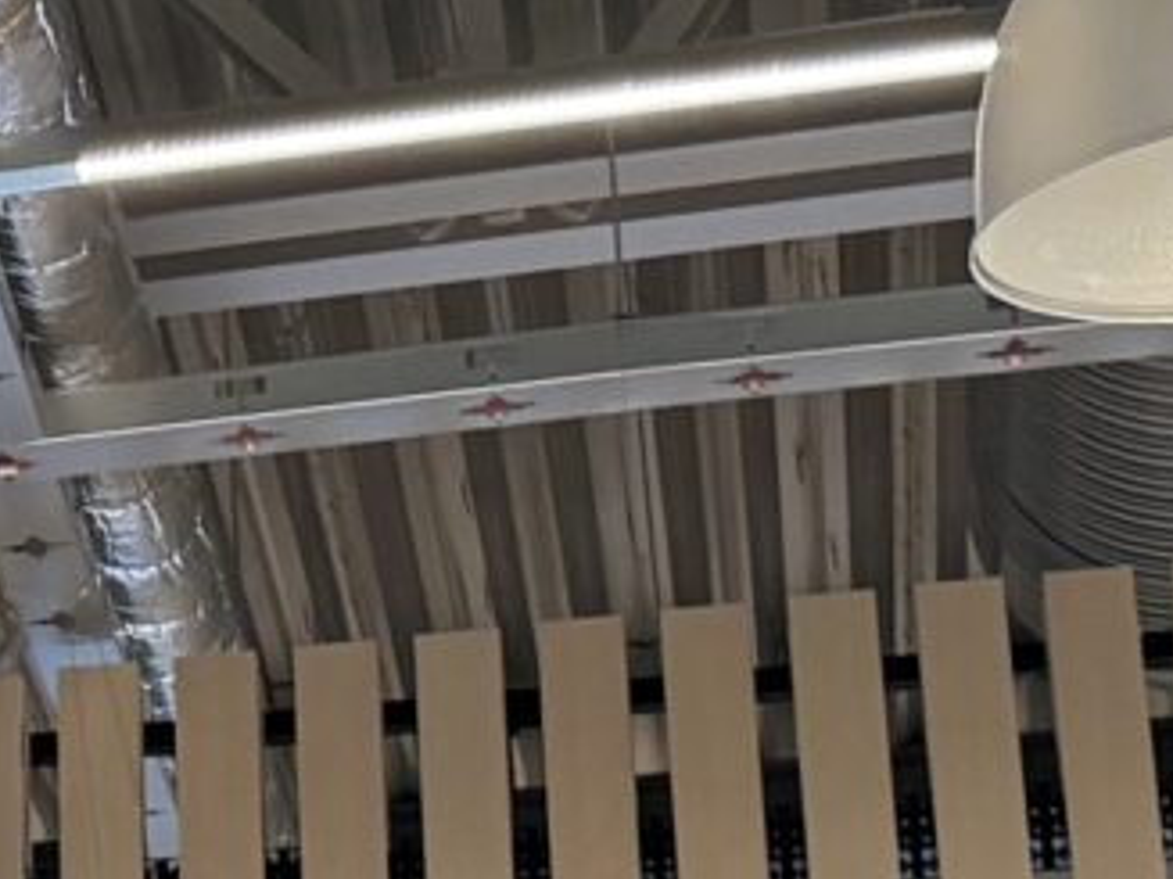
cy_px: 944
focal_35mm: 188
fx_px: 6368
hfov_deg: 9.4
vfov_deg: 7.8
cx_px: -1618
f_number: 1.78
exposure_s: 1/190
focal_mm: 6.76
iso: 200
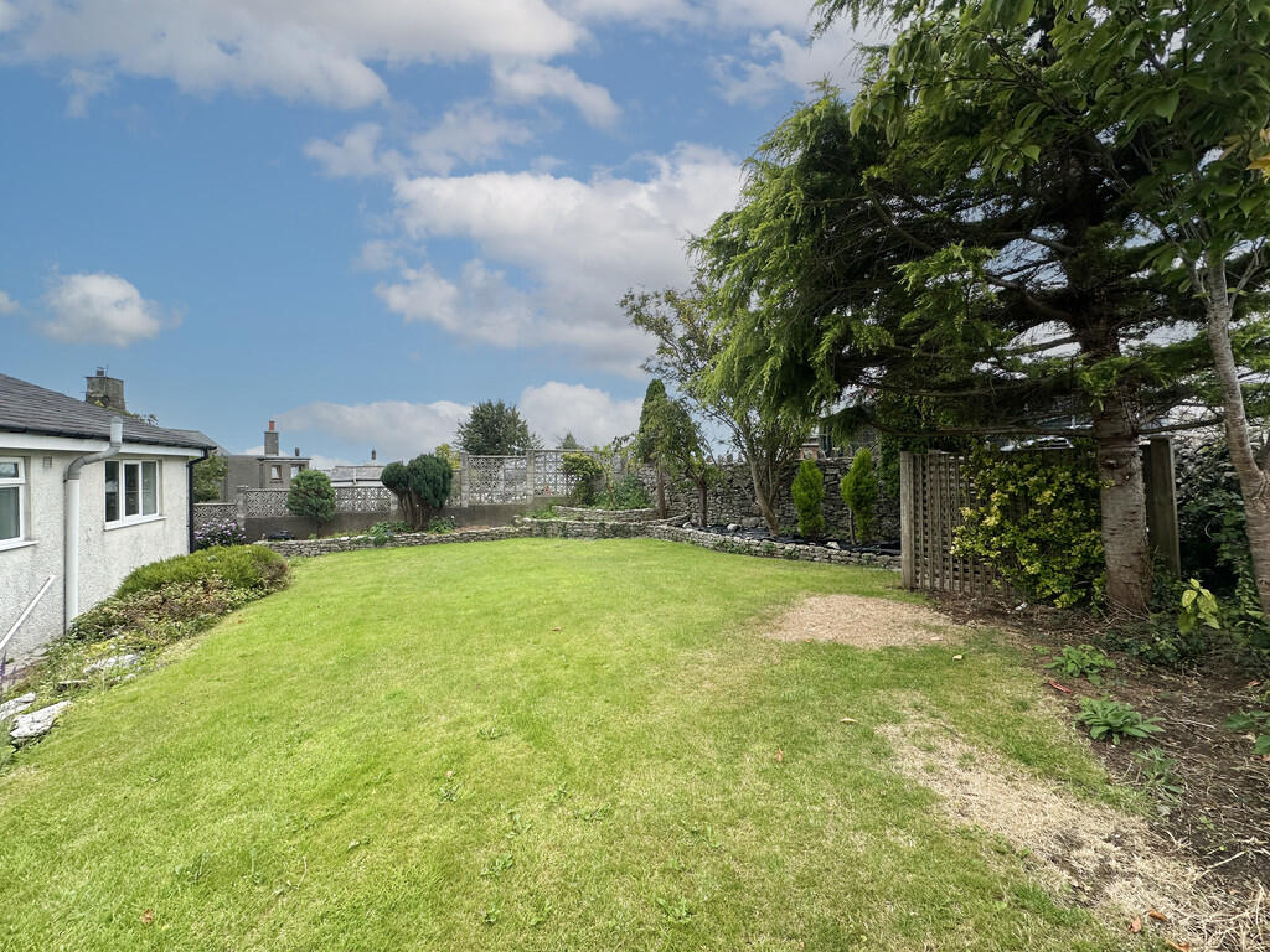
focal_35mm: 14
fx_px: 514
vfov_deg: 85.7
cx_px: 635
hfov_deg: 102.1
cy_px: 476
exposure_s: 1/1453
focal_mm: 2.22
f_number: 2.2
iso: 50
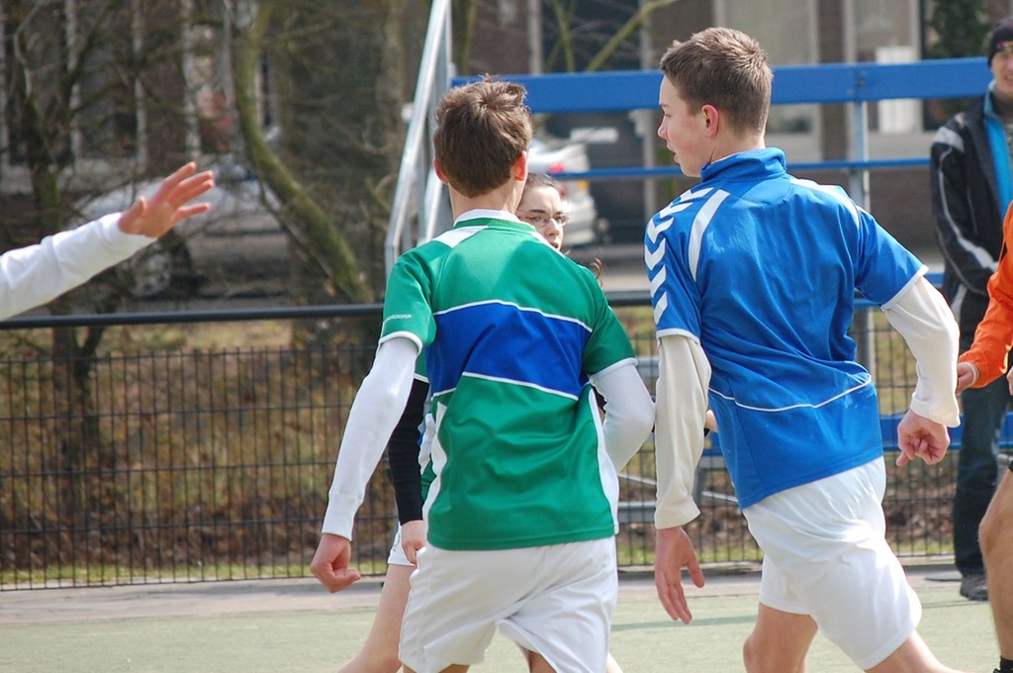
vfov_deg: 6.8
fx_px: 5691
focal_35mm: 202
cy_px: 336
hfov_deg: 10.2
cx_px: 506
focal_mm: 135
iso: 400
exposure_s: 1/800
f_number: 5
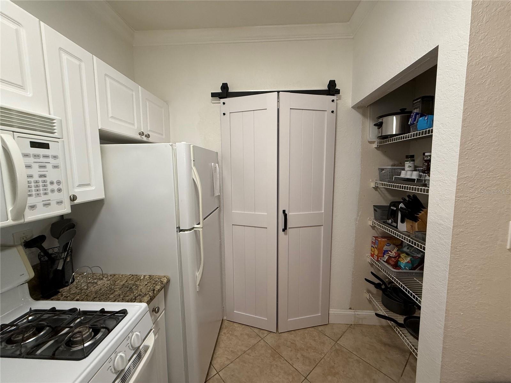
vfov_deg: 85.7
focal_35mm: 14
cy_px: 192
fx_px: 207
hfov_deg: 102.1
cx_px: 256
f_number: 2.2
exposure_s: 1/120
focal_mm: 2.22
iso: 250
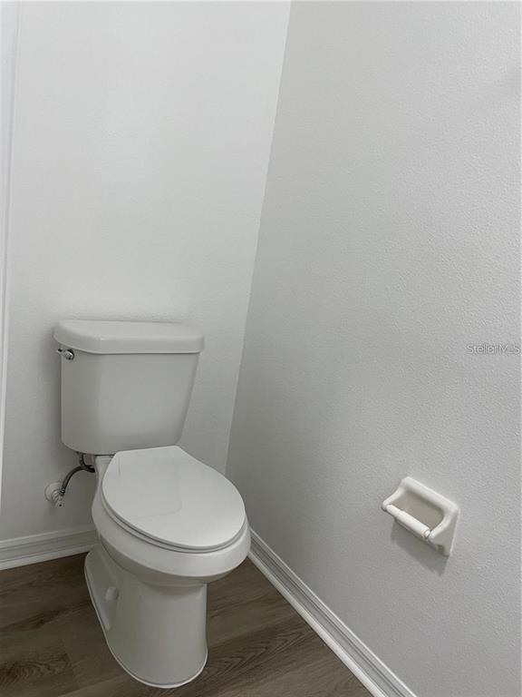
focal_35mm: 26
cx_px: 261
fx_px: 523
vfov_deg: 67.3
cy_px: 348
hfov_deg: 53.1
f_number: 1.6
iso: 100
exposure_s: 1/60
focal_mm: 4.2
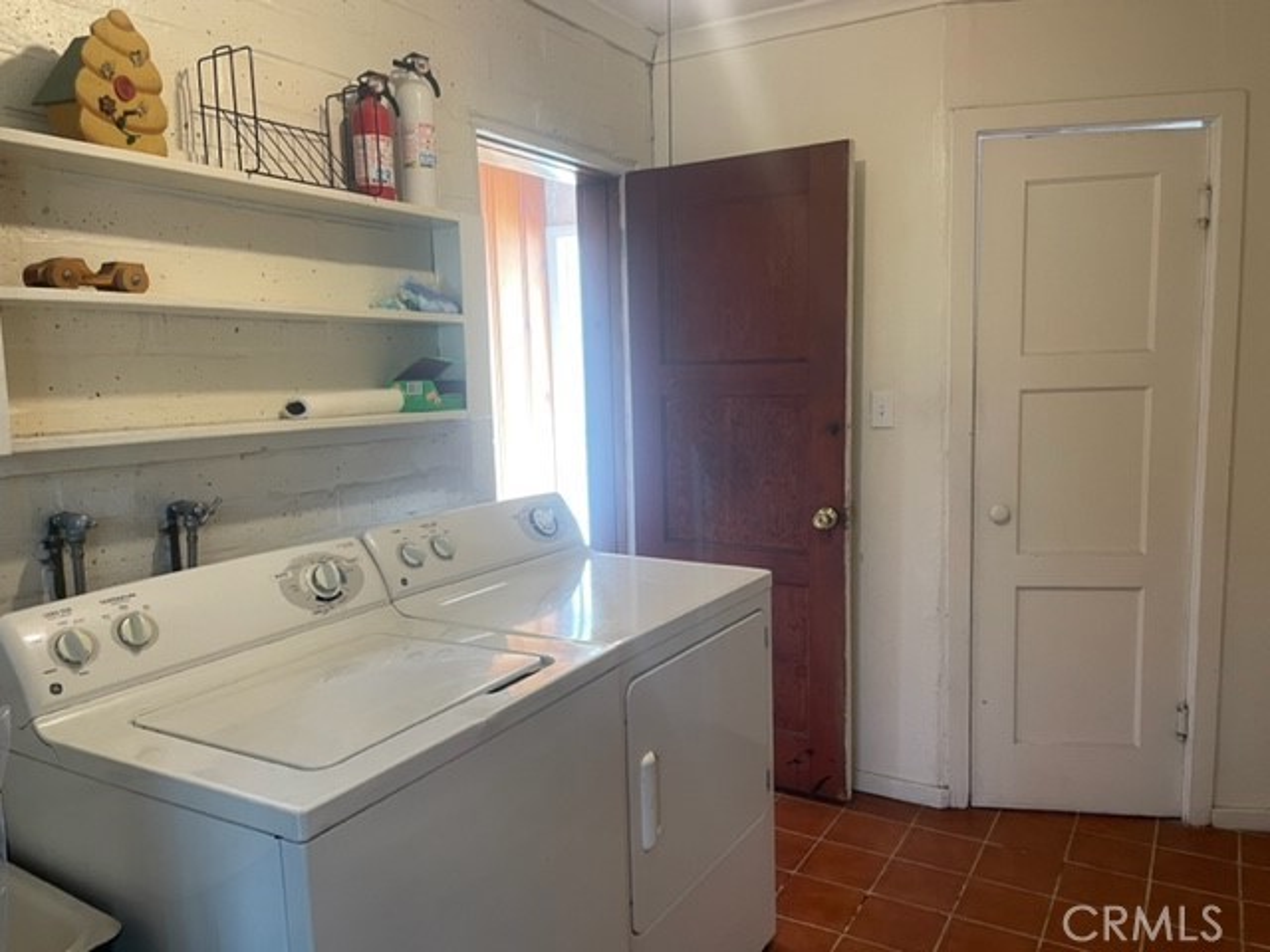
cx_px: 635
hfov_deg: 67.3
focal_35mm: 26
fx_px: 954
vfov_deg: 53.1
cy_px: 476
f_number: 1.6
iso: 125
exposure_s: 1/60
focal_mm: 4.2
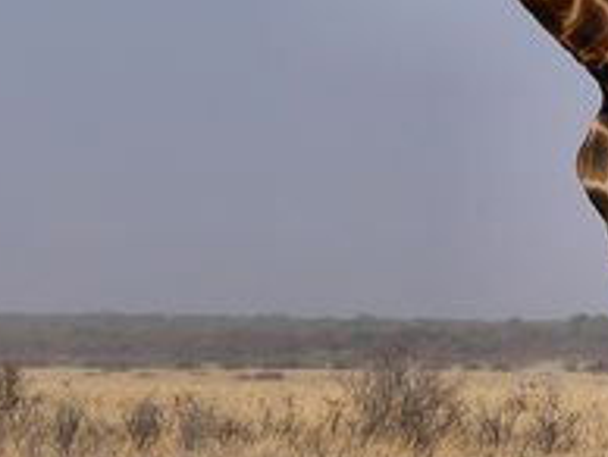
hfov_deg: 6.0
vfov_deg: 4.6
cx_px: 733
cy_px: 158
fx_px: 5751
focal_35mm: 327
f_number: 5.2
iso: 80
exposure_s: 1/800
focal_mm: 21.2
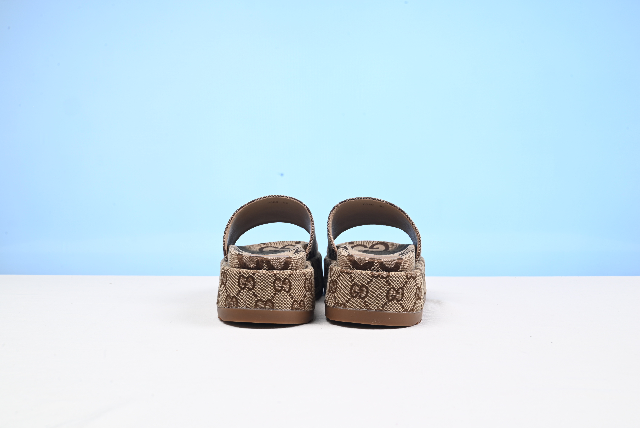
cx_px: 320
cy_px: 214
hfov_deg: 48.4
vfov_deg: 33.4
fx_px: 711
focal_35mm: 40
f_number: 16
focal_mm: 40
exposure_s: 1/2
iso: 100
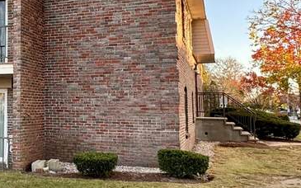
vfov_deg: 24.7
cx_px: 3
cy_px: 63
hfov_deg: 35.4
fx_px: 427
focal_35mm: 52
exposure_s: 1/119
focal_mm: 2.22
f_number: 2.2
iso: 40
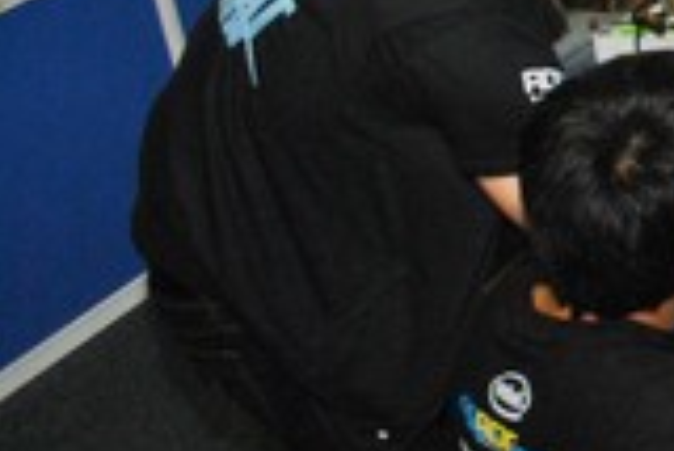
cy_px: -76
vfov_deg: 14.3
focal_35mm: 93
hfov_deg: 18.1
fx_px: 1743
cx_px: 1154
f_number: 4.5
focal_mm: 18
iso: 800
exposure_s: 1/60
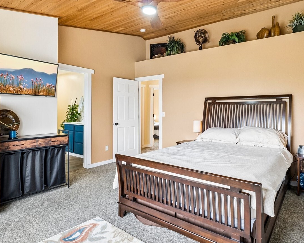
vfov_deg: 63.1
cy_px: 114
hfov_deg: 74.5
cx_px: 178
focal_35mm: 22
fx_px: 198
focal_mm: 10
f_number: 9
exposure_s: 1/8
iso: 250
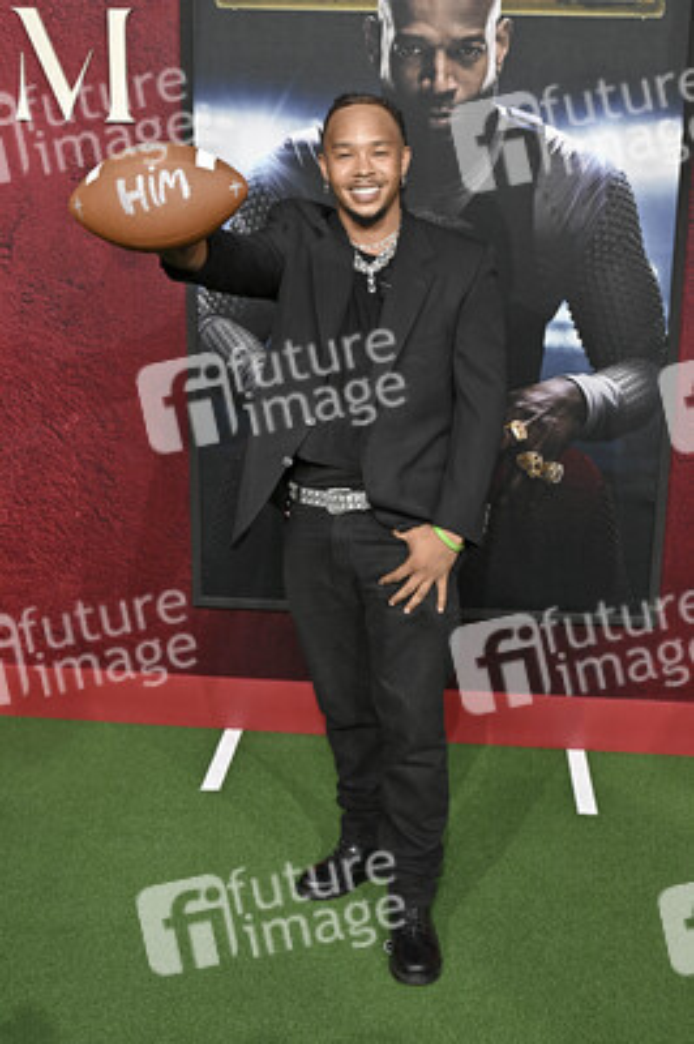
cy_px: 522
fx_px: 1130
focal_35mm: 39
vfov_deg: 49.6
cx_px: 347
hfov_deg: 34.2
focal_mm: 39
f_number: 6.3
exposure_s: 1/400
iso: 400
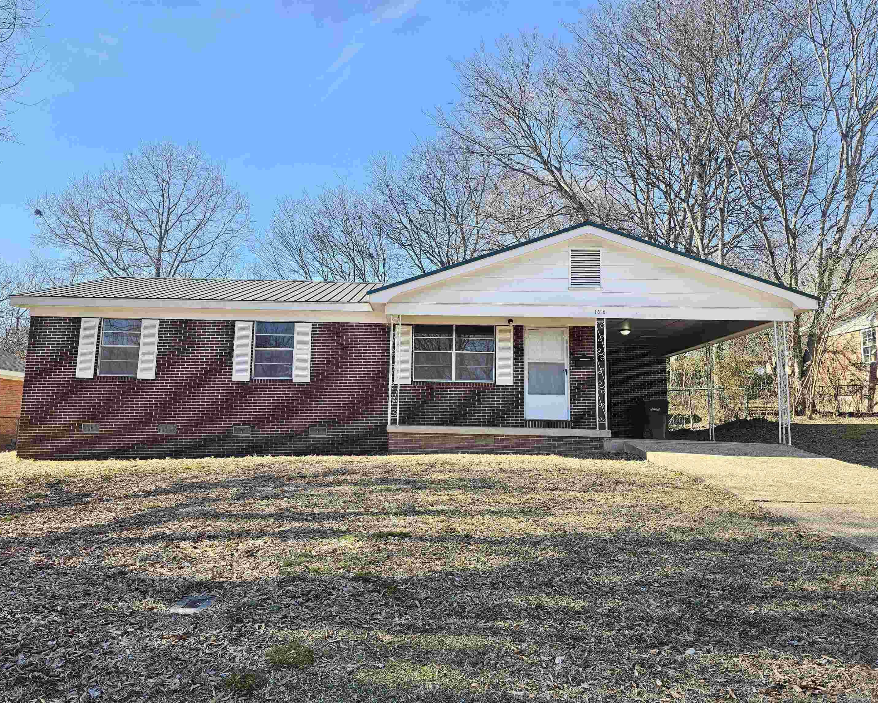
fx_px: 624
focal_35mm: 24
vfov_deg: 58.8
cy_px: 351
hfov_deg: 70.2
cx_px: 412
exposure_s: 1/180
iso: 20
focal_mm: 6.3
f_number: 1.7
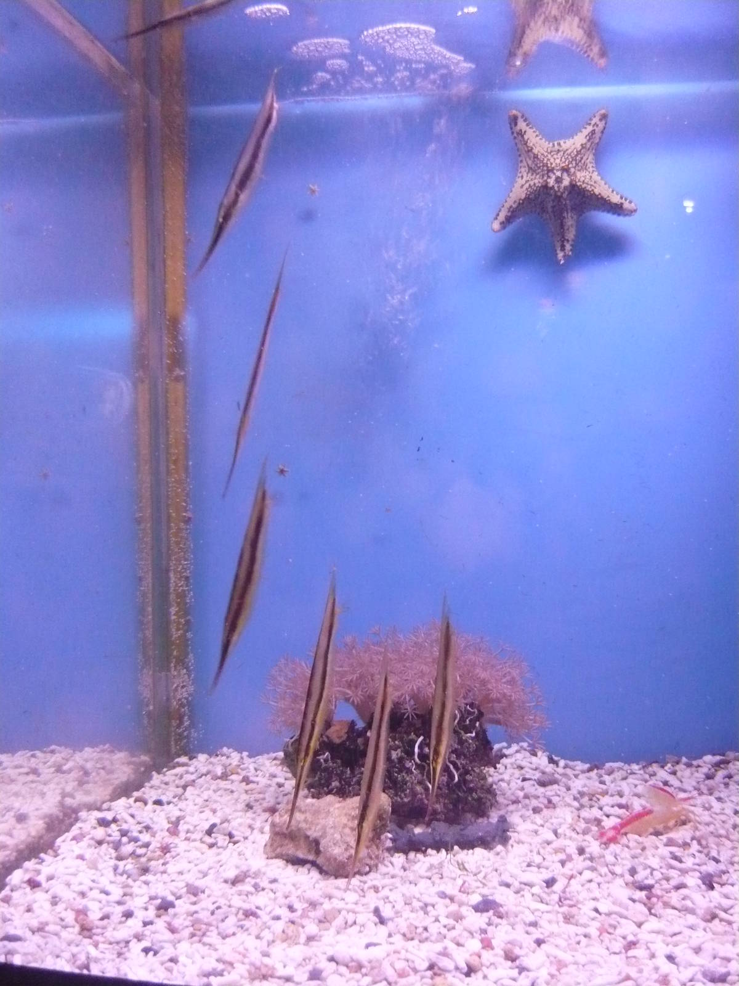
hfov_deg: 42.9
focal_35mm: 33
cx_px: 370
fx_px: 939
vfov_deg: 55.4
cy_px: 493
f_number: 2.8
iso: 800
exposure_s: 1/25
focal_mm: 5.5
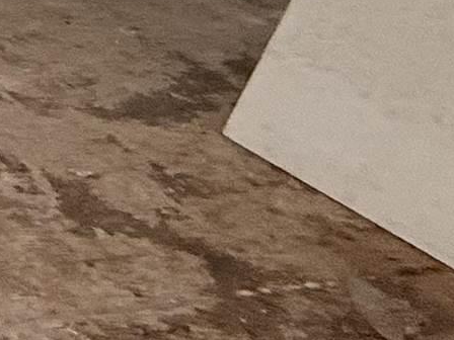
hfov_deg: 10.4
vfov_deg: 11.8
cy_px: -532
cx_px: -1028
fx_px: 1259
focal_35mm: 96
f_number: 2.2
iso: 80
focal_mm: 2.22
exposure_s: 1/99
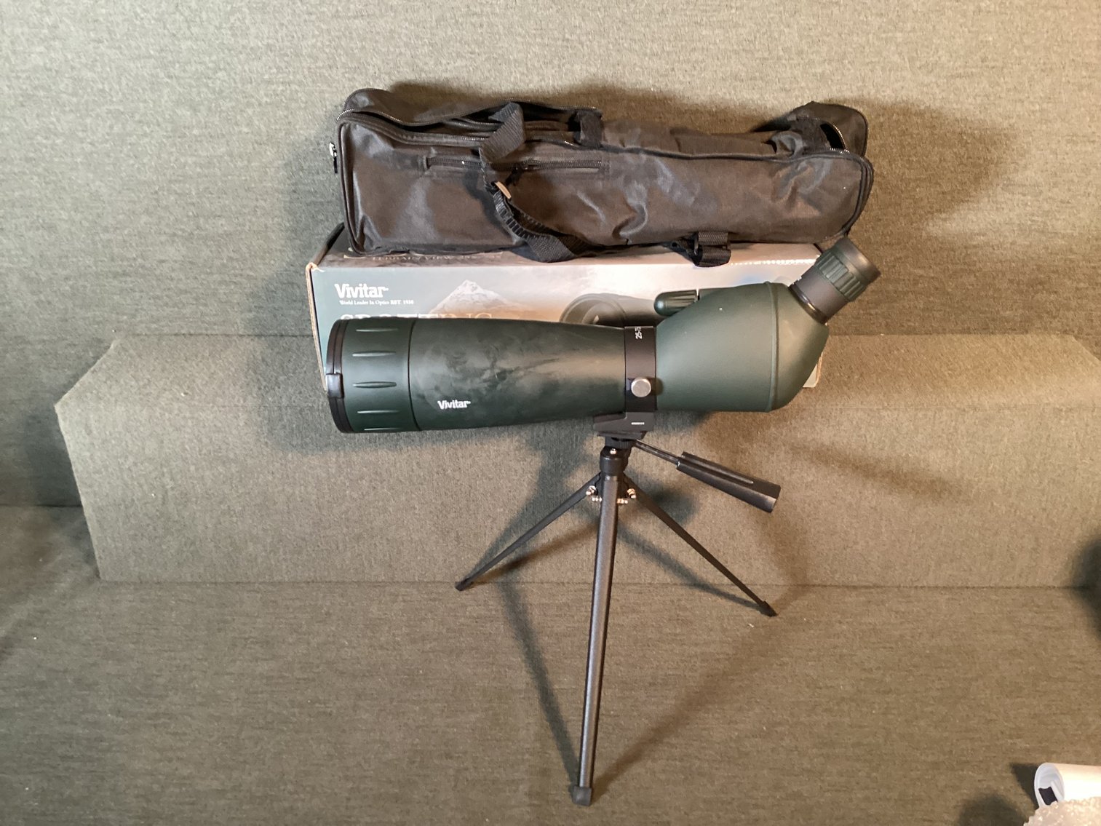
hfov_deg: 58.3
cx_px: 550
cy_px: 413
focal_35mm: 31
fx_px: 986
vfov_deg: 45.4
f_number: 2.4
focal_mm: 3.3
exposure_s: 1/30
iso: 400
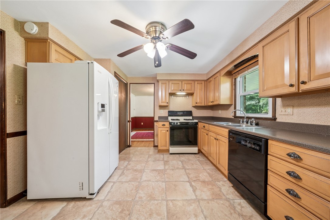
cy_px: 110
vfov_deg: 89.9
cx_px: 165
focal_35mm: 12
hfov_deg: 112.6
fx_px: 110
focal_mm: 12
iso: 200
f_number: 11
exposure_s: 1/3
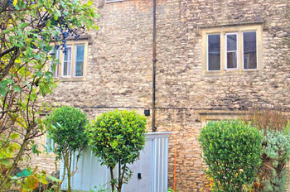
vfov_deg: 24.4
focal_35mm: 54
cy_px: 27
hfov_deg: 36.9
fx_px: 434
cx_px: 163
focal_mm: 18
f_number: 4
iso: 125
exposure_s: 1/60
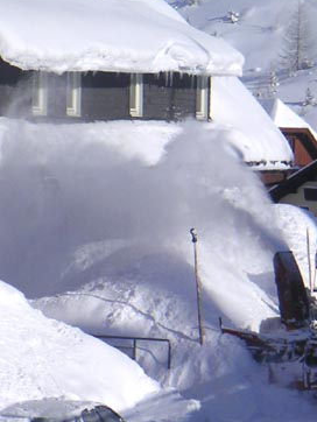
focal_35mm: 223
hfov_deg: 6.7
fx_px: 2720
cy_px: 315
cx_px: 261
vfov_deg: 8.9
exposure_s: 1/350
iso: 50
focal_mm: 15.7
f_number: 8
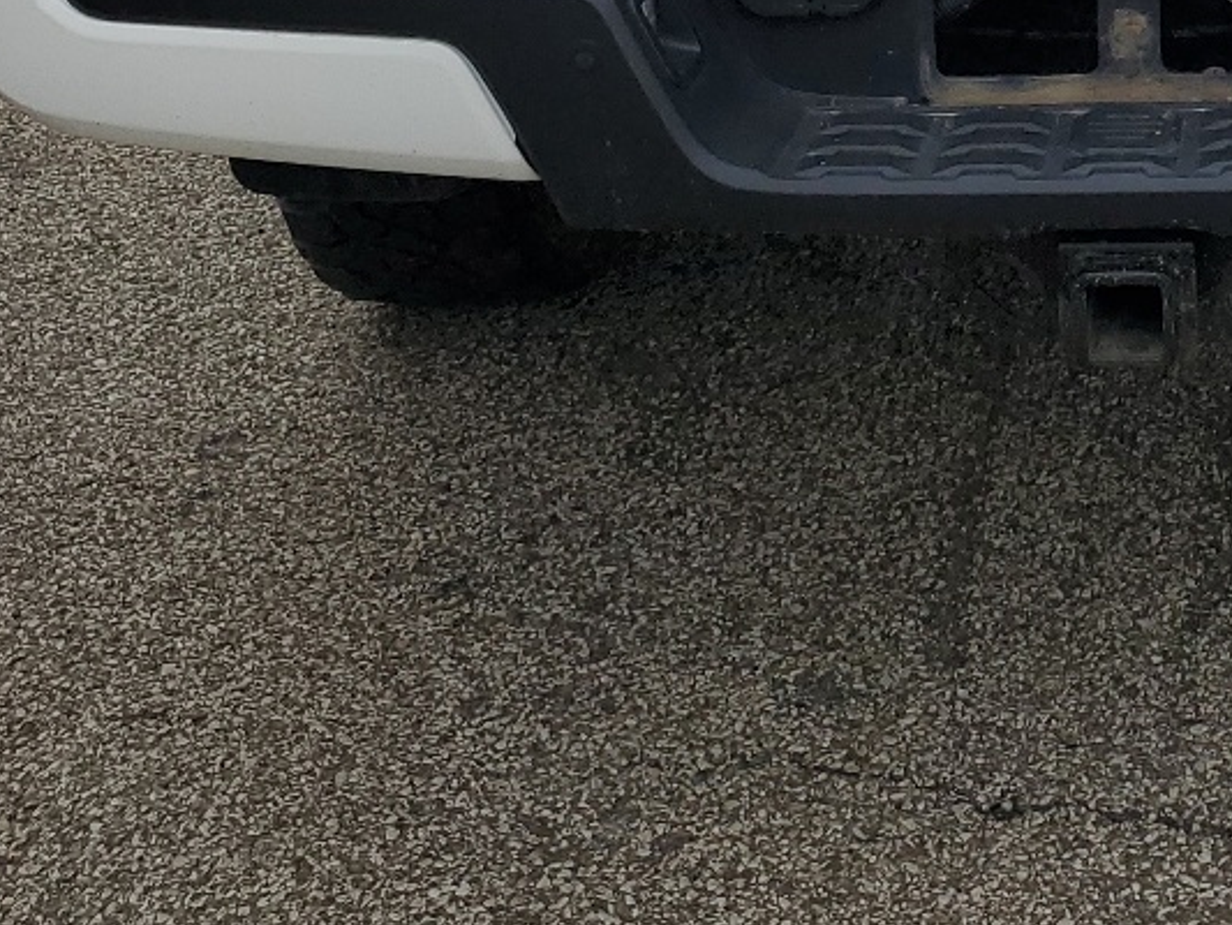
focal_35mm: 78
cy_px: -416
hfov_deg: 24.1
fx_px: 2777
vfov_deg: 17.3
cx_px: 1190
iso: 50
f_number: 1.5
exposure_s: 1/1429
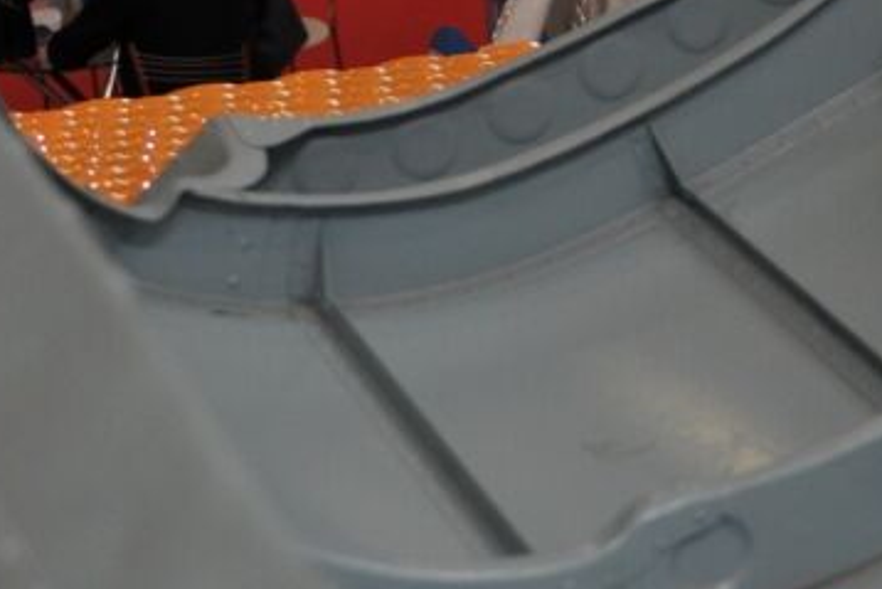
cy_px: 106
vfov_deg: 11.4
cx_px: 1030
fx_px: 2941
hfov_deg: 16.4
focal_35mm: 120
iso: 400
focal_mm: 28
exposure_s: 1/160
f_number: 2.8
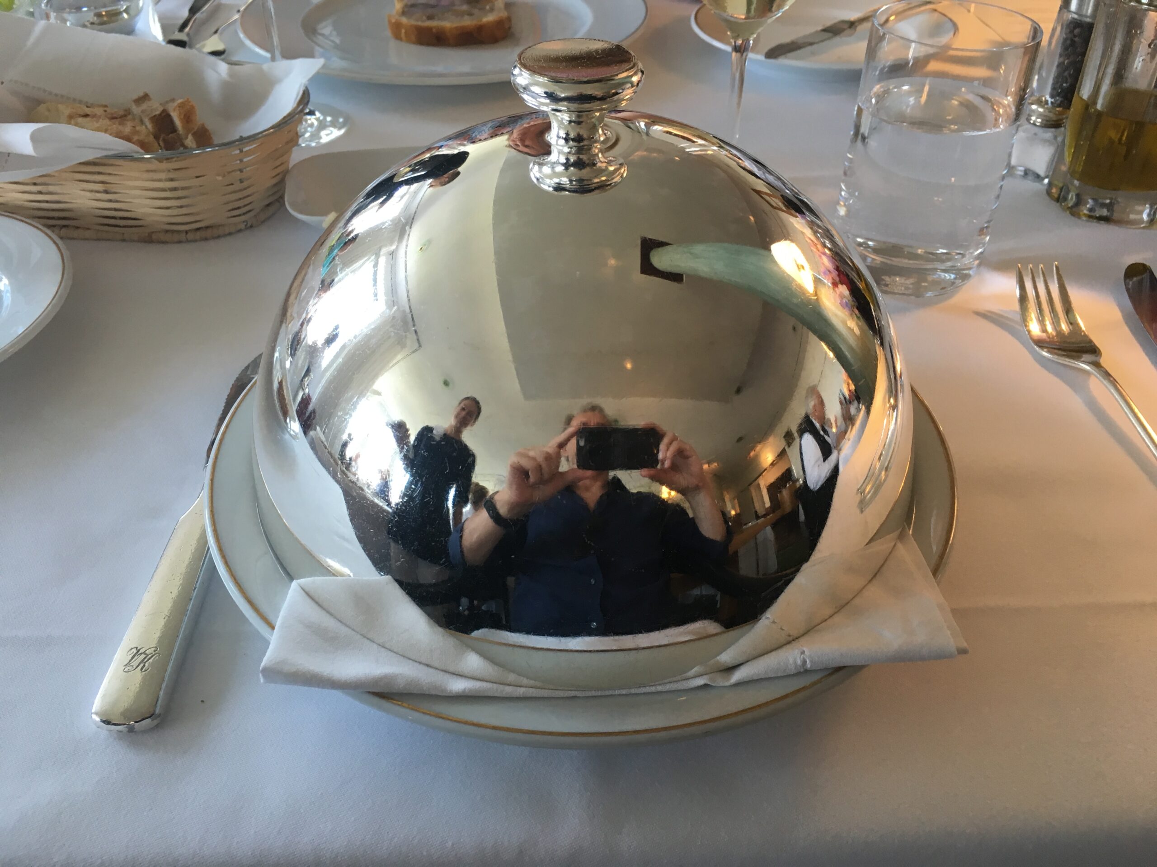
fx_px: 969
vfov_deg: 48.2
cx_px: 578
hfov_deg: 61.7
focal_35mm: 29
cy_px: 434
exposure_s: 1/33
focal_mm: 4.15
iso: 40
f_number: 2.2
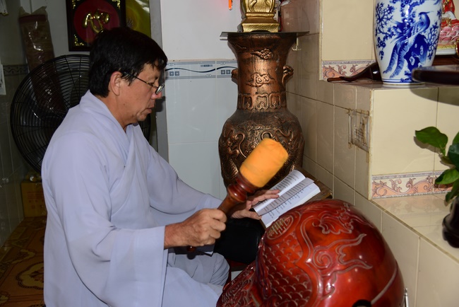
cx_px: 230
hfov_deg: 50.7
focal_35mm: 38
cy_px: 154
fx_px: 485
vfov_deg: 35.1
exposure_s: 1/60
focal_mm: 38
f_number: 4
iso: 320
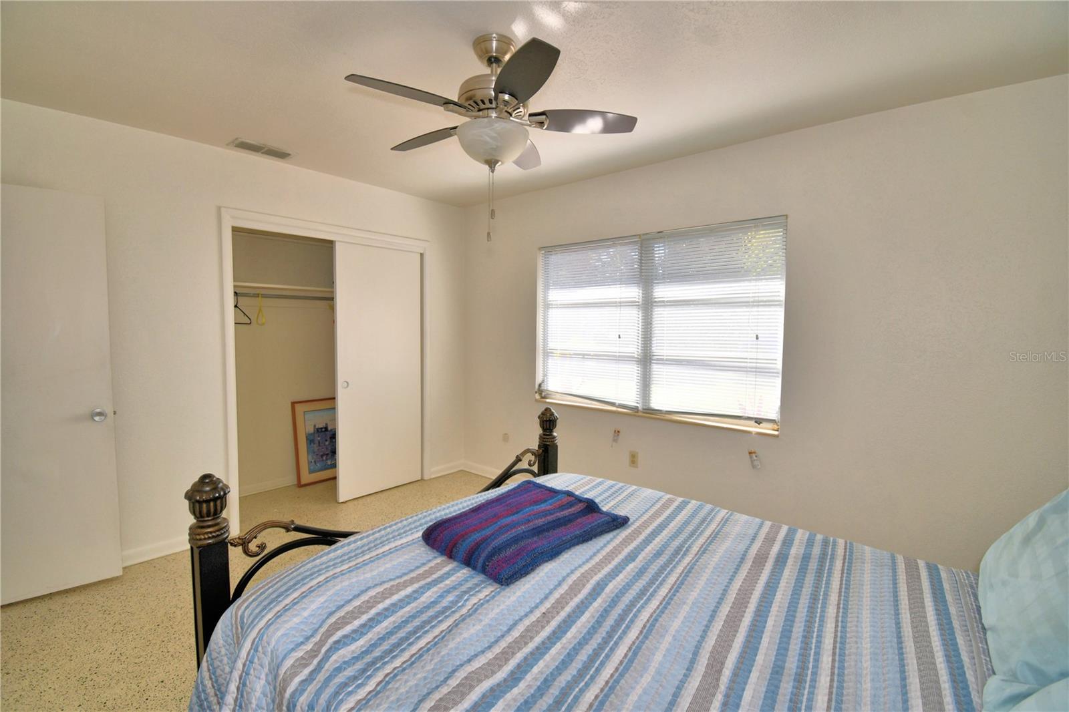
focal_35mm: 15
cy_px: 356
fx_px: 445
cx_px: 534
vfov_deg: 77.3
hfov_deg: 100.4
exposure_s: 1/100
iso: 100
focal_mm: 10
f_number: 4.5
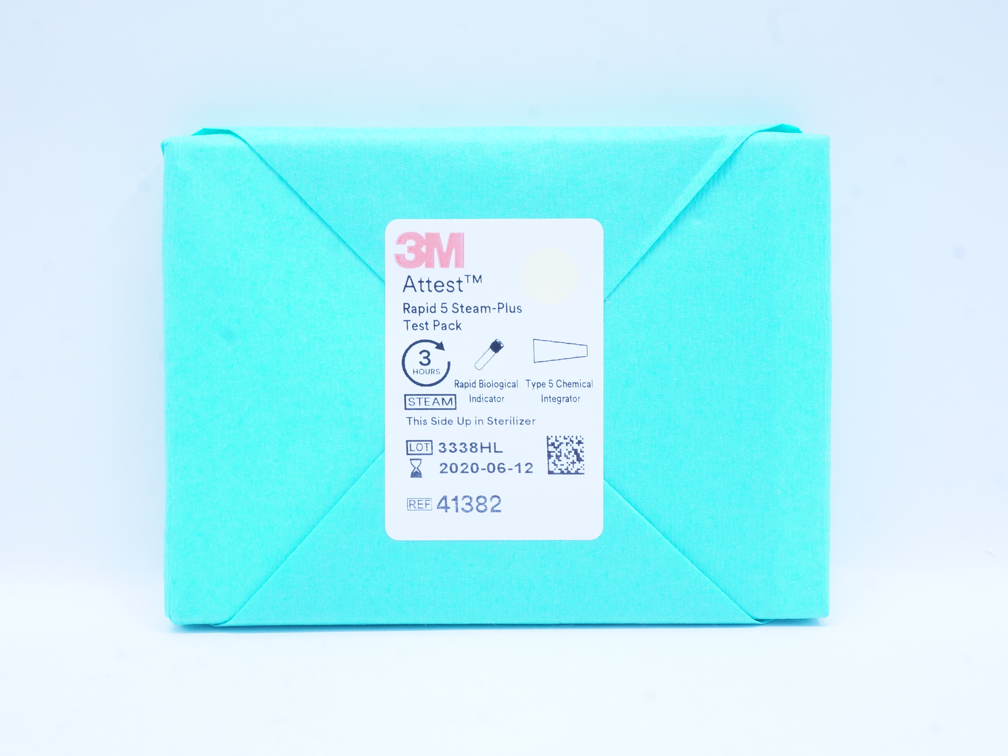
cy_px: 375
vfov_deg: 26.8
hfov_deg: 35.2
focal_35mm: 55
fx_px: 1589
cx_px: 498
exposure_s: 1/10
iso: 400
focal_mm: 33
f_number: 13
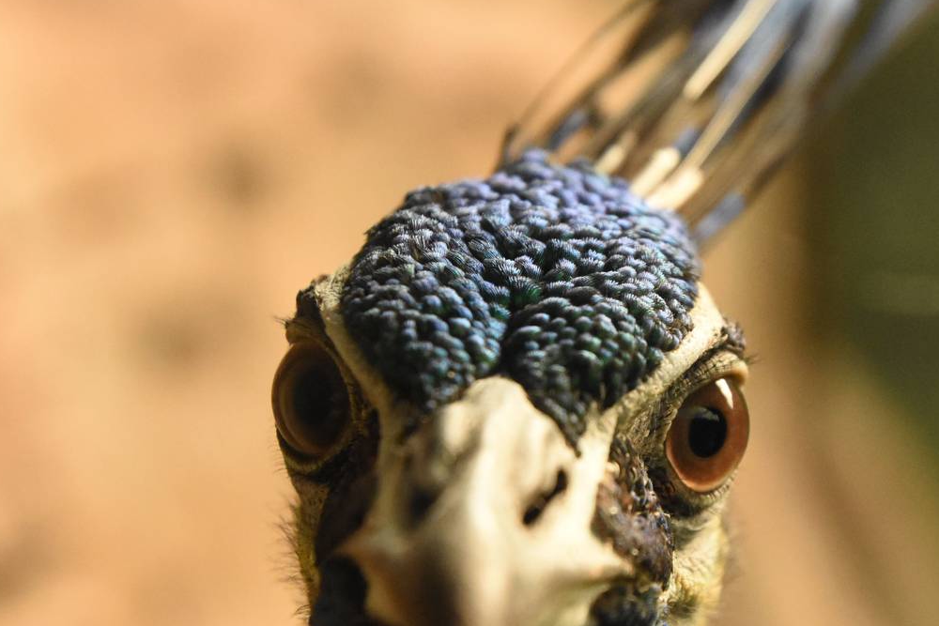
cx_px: 709
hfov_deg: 17.0
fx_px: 3130
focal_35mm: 120
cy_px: 309
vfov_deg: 11.4
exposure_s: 1/250
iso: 4000
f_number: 5
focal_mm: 50
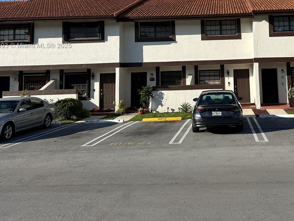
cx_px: 218
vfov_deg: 34.9
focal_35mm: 40
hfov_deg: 45.3
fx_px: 340
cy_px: 46
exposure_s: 1/4762
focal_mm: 6.86
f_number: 1.78
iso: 80
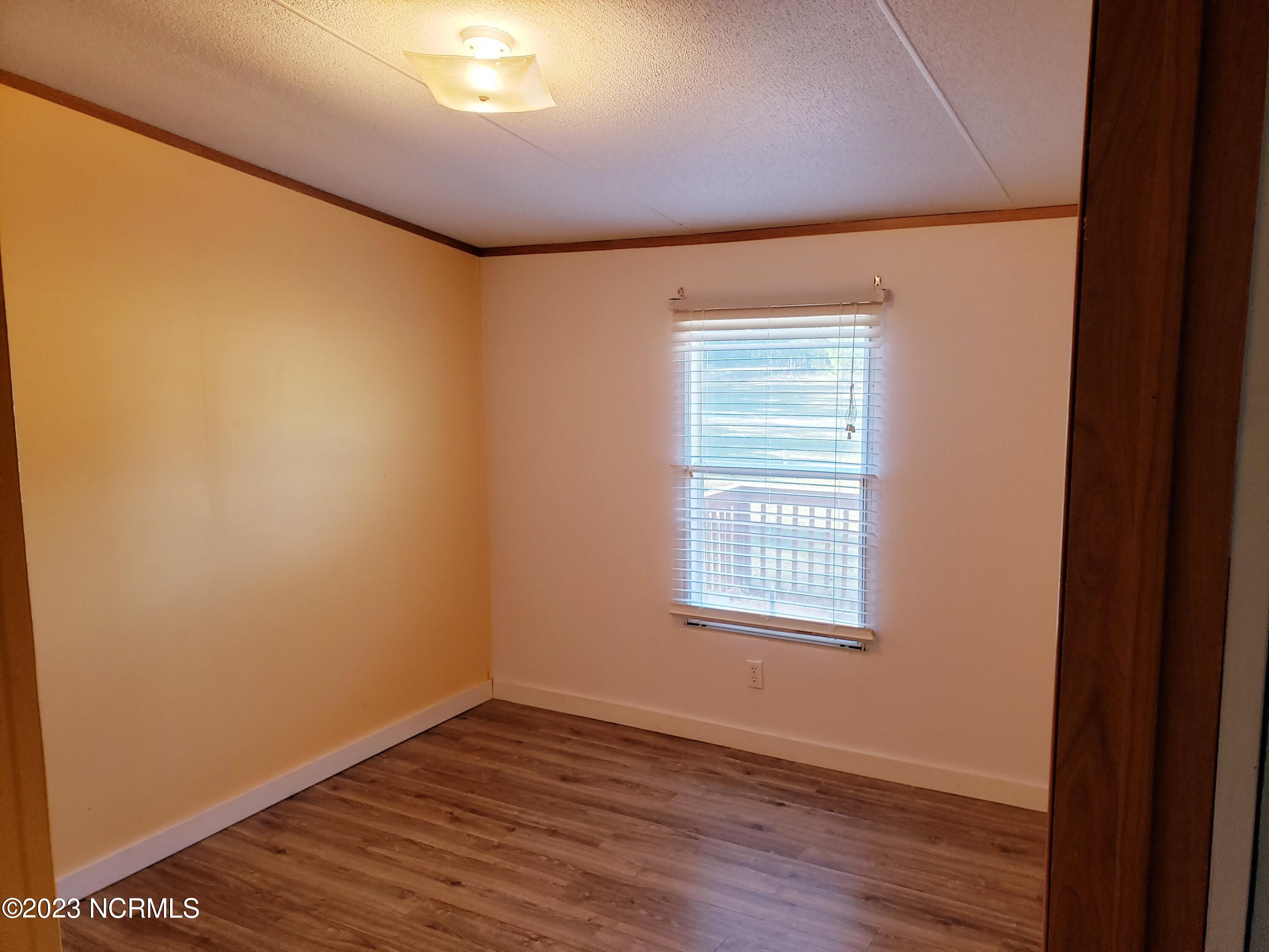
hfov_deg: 67.3
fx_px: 953
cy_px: 476
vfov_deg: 53.1
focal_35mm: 26
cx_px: 634
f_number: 2.4
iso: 160
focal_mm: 4.3
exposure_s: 1/60
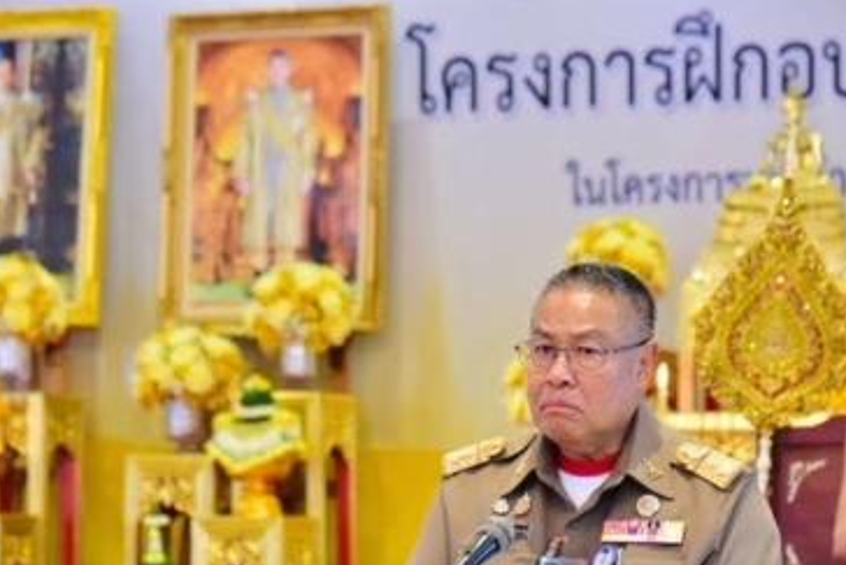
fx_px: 4960
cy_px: 434
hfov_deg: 9.7
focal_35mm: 211
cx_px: 416
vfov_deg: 6.5
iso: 3200
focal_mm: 120
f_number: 4
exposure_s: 1/100
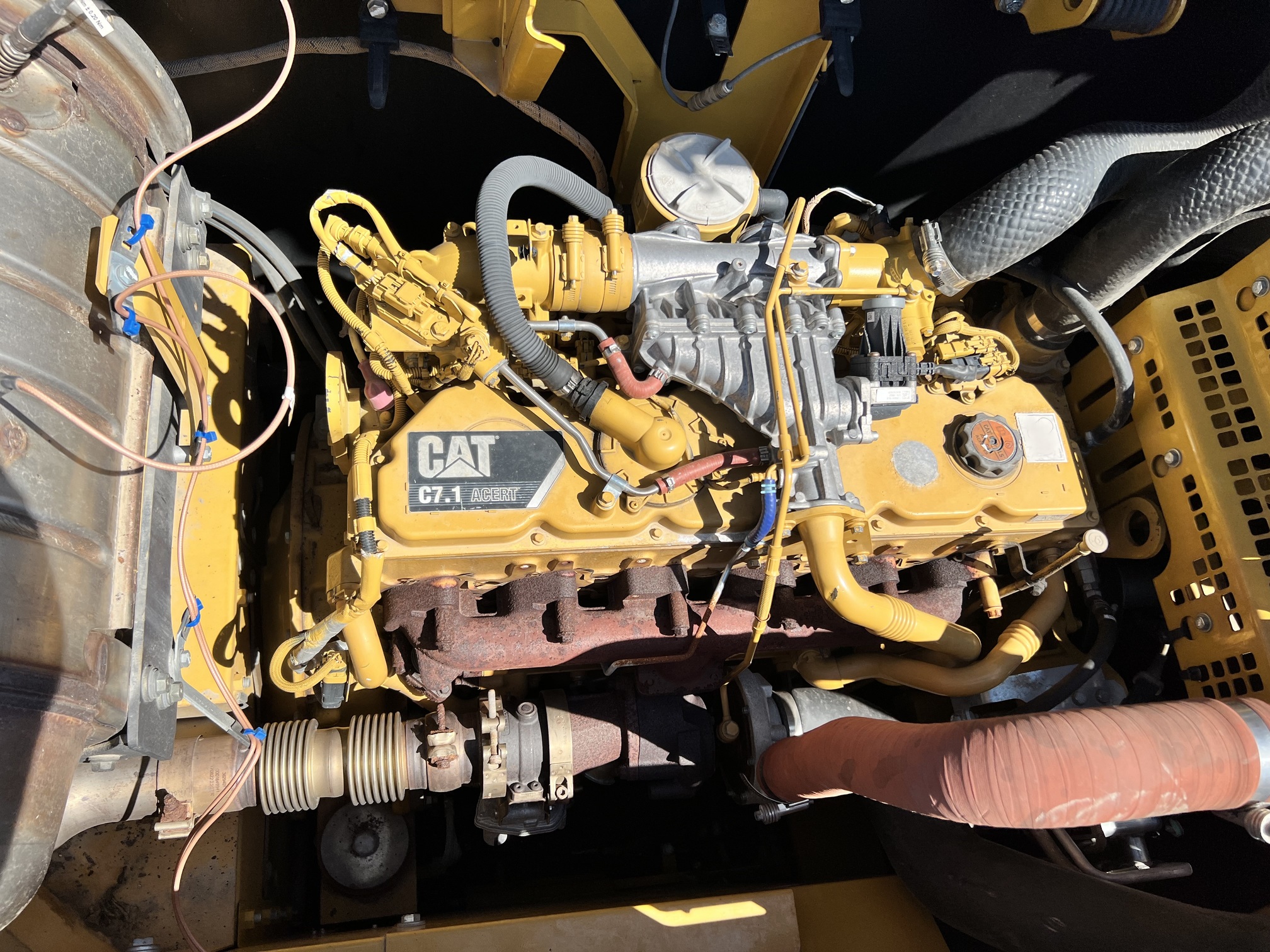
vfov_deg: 53.1
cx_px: 635
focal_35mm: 26
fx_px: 954
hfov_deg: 67.3
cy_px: 476
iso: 50
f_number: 1.5
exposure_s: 1/2762
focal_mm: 5.7
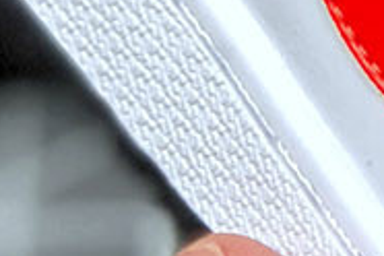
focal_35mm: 509
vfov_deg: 2.7
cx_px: 694
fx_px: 5429
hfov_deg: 4.0
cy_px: 54
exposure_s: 1/50
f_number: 2.8
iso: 40
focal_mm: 6.6
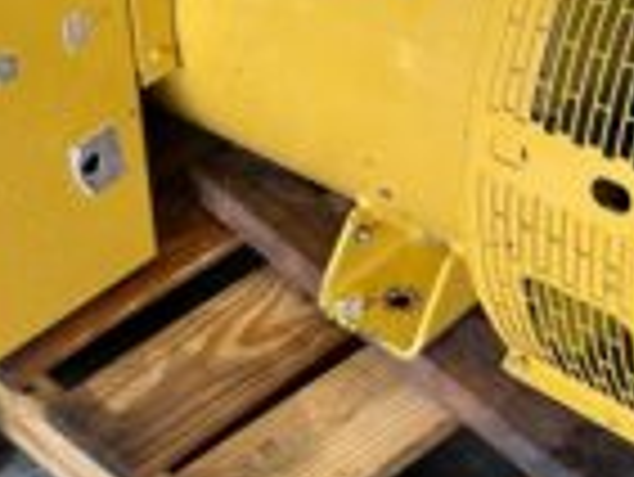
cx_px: 391
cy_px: -72
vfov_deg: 17.1
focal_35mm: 83
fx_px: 1521
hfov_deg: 23.5
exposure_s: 1/120
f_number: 1.6
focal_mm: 5.1
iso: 100
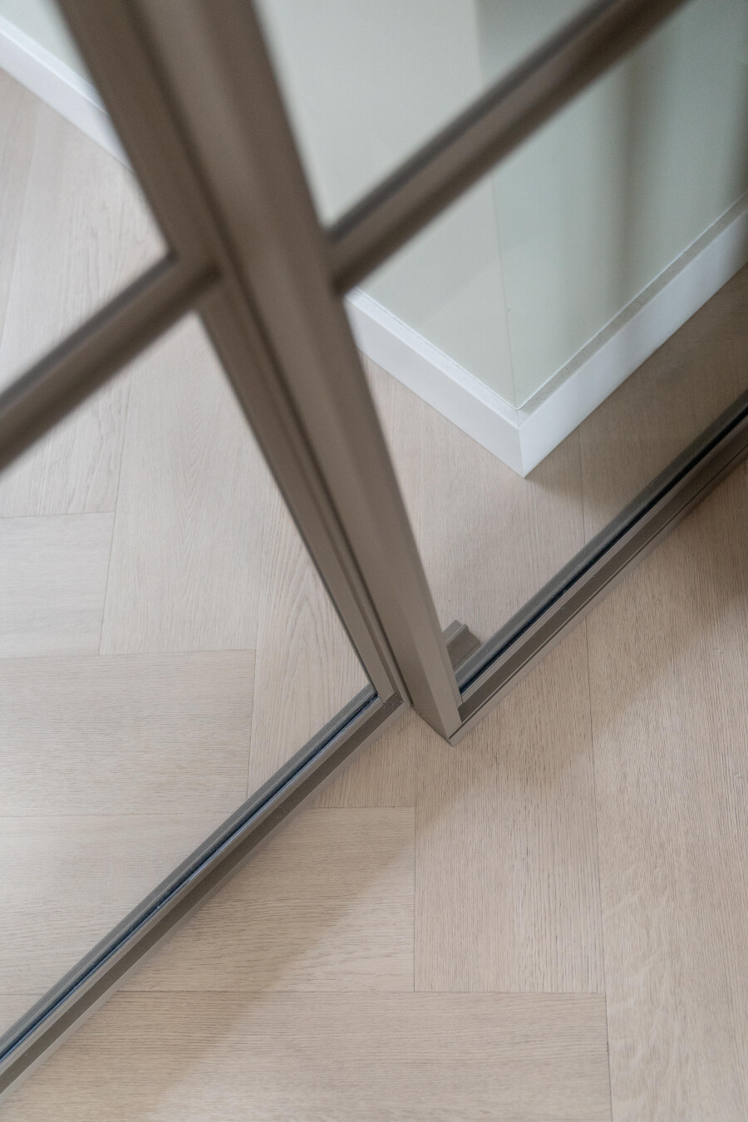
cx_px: 374
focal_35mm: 40
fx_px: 1247
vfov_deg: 48.5
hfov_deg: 33.4
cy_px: 561
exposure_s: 1/160
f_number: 2.8
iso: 3200
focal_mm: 40
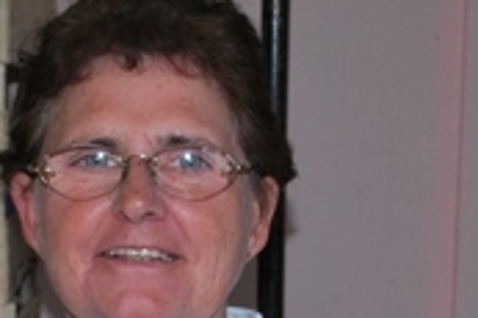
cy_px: 411
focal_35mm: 125
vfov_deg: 10.7
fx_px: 1658
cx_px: 271
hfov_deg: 16.4
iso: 200
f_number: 4.2
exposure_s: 1/60
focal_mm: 24
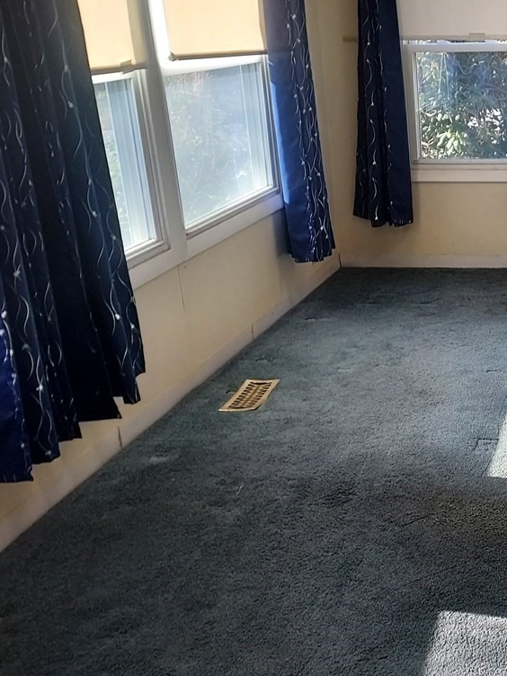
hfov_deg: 27.8
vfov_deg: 38.8
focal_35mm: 49
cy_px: 400
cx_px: 513
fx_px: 957
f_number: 1.8
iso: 64
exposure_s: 1/120
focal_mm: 4.6
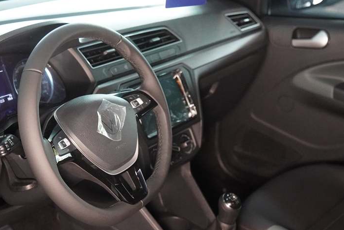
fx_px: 669
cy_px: 141
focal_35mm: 70
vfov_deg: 19.4
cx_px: 131
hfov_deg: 28.7
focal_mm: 32
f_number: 2.8
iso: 5000
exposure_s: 1/160
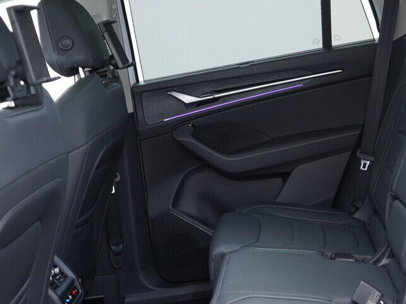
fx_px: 645
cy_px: 158
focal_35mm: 55
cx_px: 283
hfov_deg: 34.5
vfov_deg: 26.5
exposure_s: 1/40
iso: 400
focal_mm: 24
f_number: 2.8
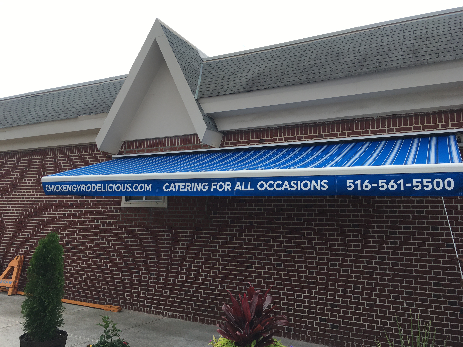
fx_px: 388
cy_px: 174
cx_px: 232
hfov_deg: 61.7
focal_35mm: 29
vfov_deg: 48.2
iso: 25
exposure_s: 1/1221
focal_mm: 4.15
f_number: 2.2
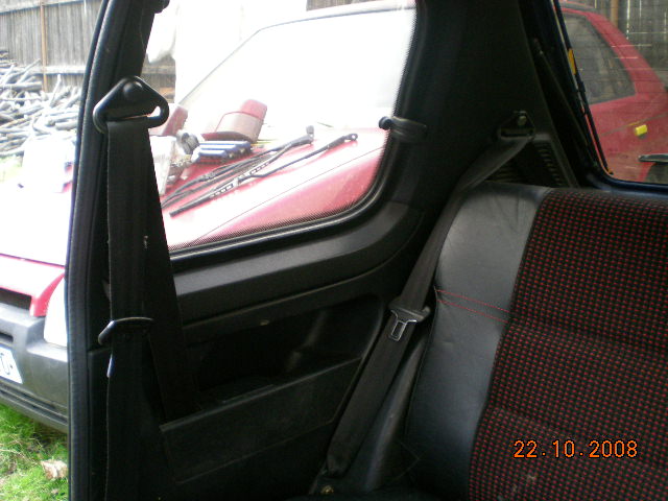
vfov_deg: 37.7
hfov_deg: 49.0
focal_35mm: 38
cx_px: 334
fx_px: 733
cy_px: 250
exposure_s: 1/32.7
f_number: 3.1
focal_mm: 6.3
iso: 200
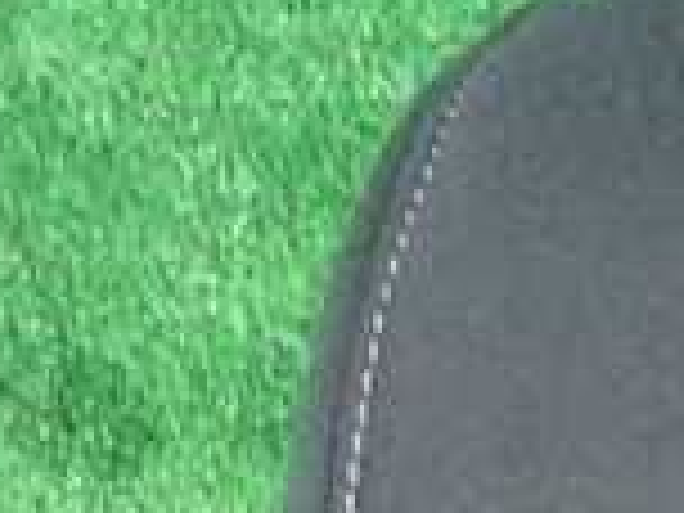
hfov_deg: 18.7
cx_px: 846
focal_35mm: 99
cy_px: 770
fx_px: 1956
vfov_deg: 14.0
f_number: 2
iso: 200
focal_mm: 4.5
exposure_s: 1/30
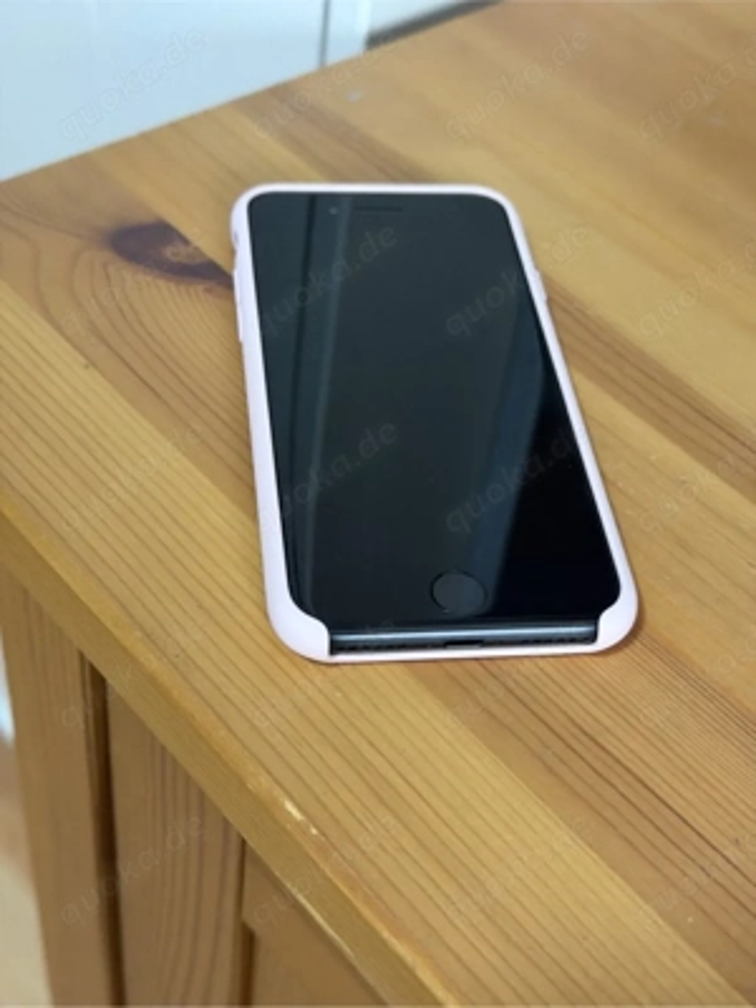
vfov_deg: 39.7
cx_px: 378
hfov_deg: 30.3
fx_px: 1398
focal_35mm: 48
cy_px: 504
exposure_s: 1/30
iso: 500
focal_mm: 6.76
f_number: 1.78
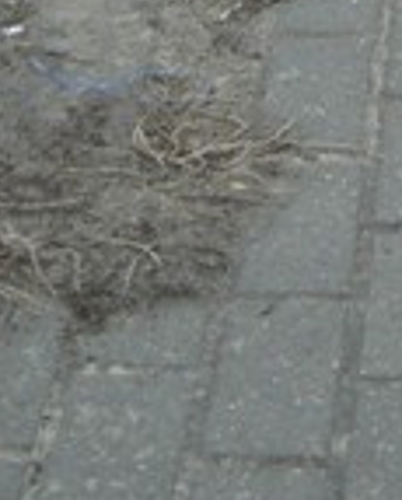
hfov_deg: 7.8
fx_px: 2906
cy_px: -661
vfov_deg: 9.0
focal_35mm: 196
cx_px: 622
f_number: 3.6
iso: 80
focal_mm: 6
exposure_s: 1/60
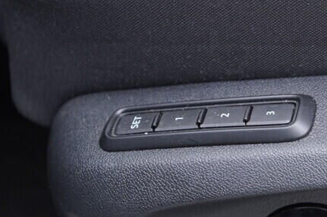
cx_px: 339
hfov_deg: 22.8
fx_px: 772
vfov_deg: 16.0
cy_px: 168
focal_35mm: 85
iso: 250
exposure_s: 1/40
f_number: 2.8
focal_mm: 24
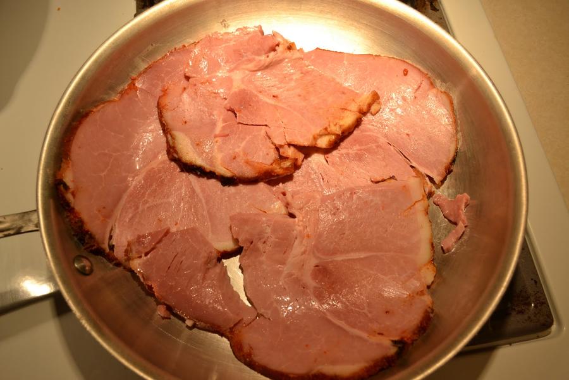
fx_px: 522
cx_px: 284
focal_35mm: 33
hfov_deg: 57.2
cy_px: 190
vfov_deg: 40.0
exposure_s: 1/125
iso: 400
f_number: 5.6
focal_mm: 22
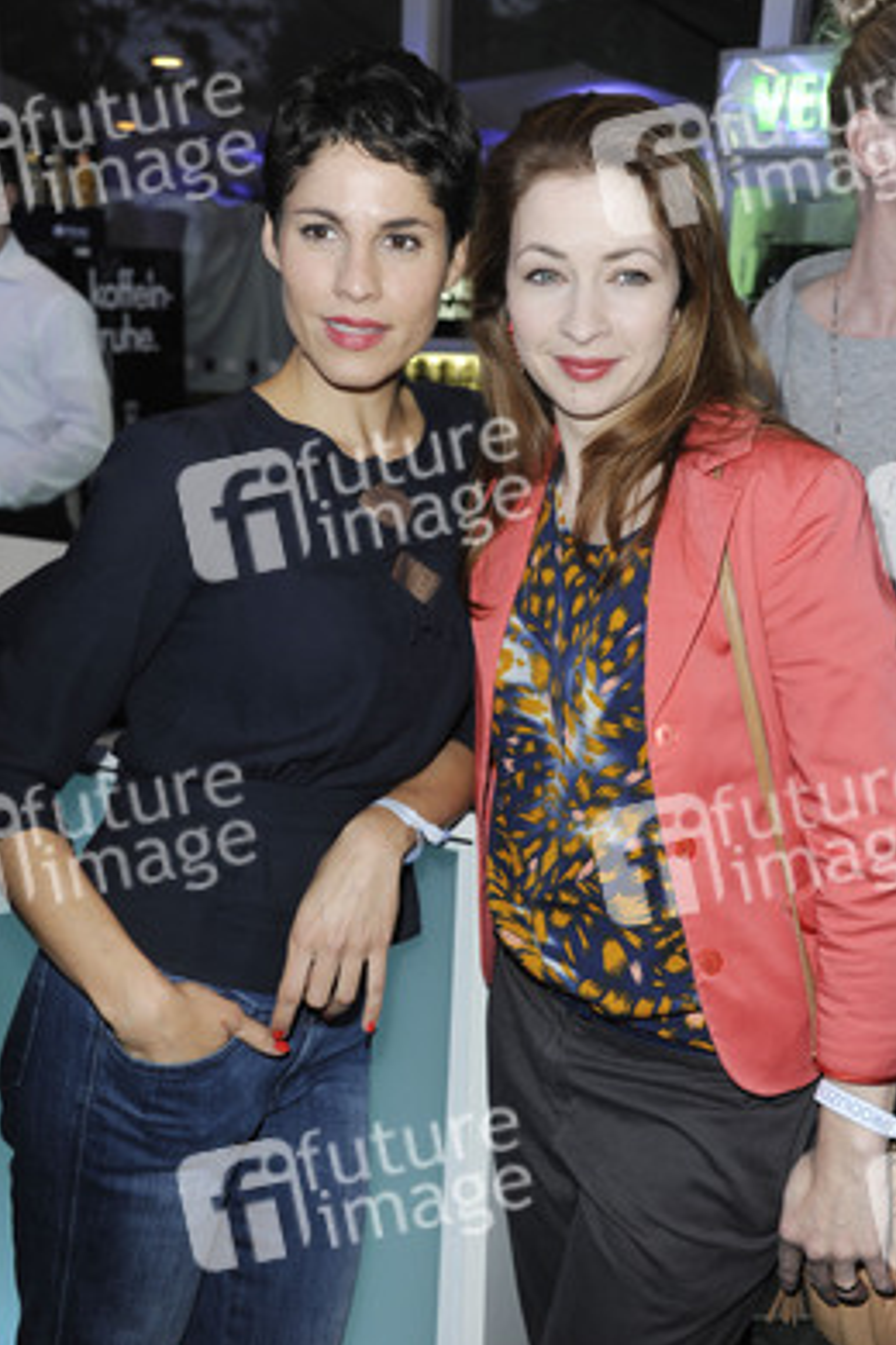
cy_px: 672
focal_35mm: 43
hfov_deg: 31.2
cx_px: 455
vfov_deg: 45.4
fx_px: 1605
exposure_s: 1/50
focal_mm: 42
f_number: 5.6
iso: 800
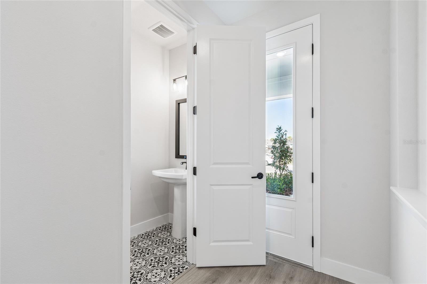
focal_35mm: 15
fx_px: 178
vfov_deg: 77.3
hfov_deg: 100.4
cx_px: 214
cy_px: 142
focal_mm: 10
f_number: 7.1
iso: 100
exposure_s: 1/5
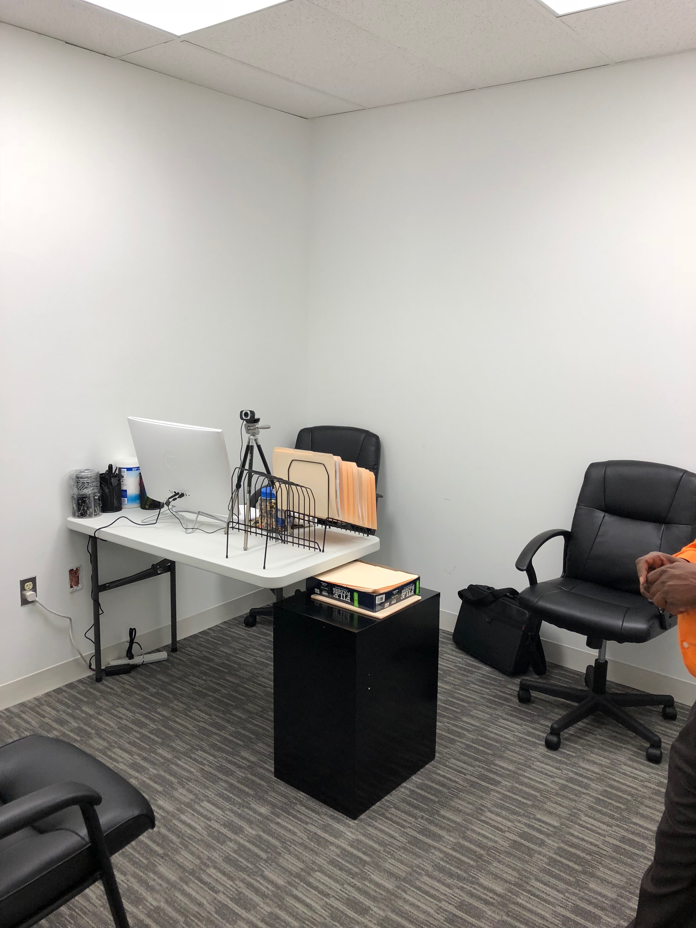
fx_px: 751
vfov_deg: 63.4
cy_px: 464
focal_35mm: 28
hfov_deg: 49.7
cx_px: 348
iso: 25
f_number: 1.8
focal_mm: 3.99
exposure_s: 1/40
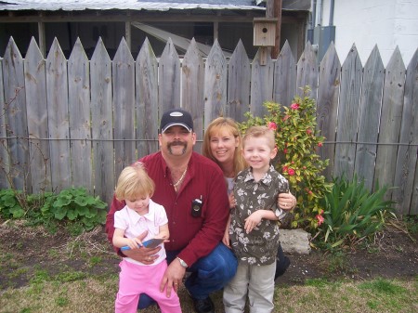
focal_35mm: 36
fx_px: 434
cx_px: 209
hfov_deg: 51.4
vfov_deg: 39.6
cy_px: 156
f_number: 3
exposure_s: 1/250
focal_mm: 6
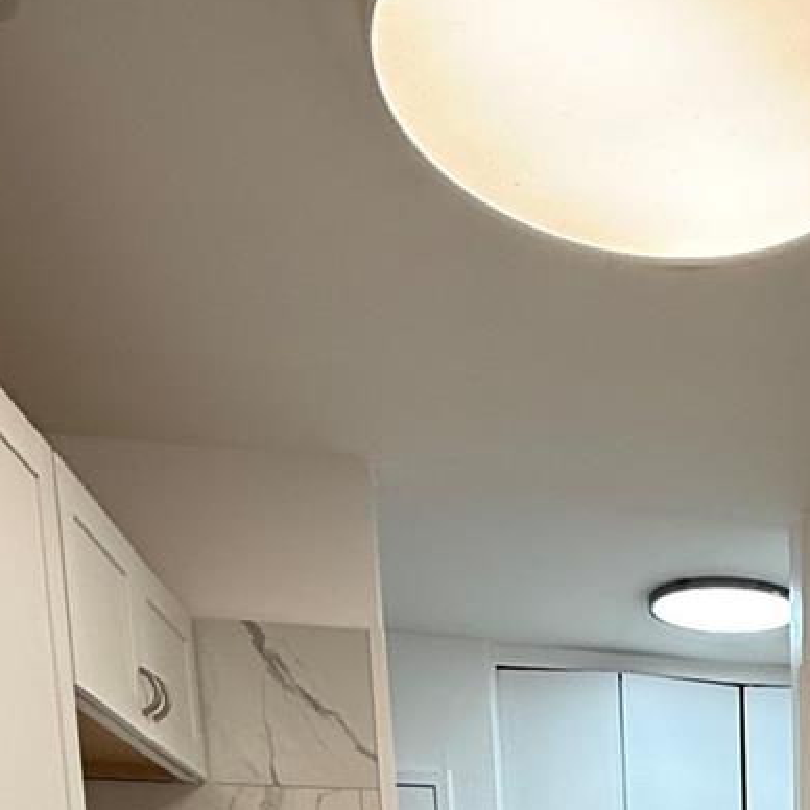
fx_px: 1297
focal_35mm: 49
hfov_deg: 30.8
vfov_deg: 25.1
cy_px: 1255
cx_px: 900
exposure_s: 1/120
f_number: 2.2
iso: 100
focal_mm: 2.22
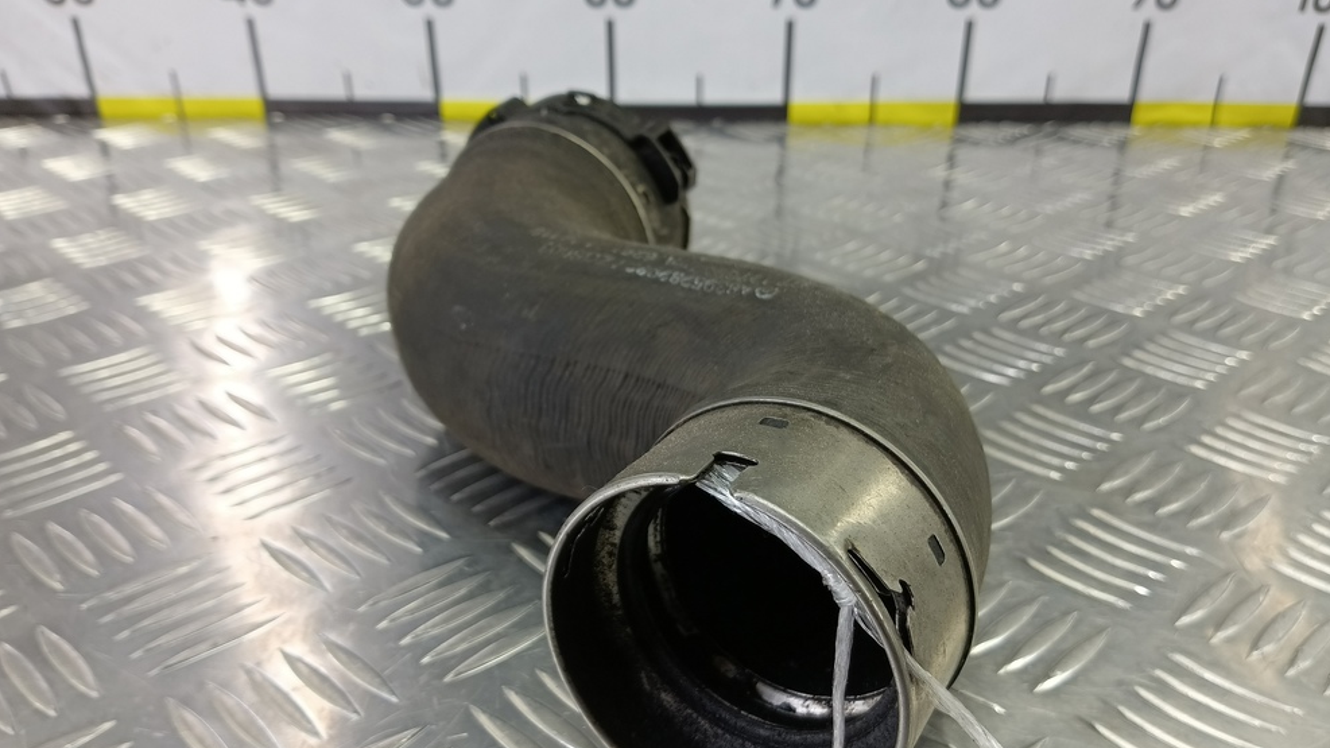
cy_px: 439
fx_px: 917
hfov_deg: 71.9
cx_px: 689
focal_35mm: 26
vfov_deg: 44.2
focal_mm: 4.11
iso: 143
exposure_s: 1/50
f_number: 1.6
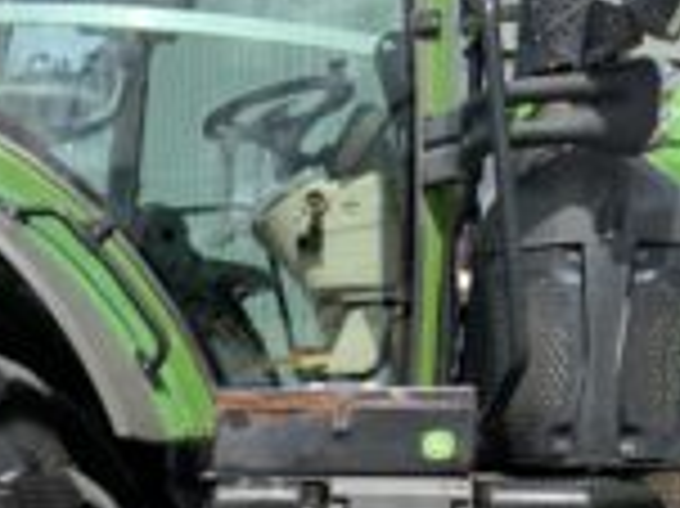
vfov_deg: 20.2
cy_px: 580
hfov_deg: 25.4
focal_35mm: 69
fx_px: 1354
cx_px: -126
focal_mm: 3
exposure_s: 1/1412
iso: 16
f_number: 1.8
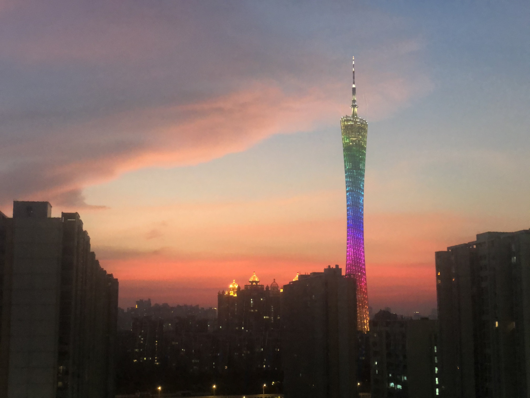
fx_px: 796
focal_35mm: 52
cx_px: 265
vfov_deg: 28.0
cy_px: 199
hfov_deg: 36.8
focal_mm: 6
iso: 160
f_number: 2.4
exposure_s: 1/9
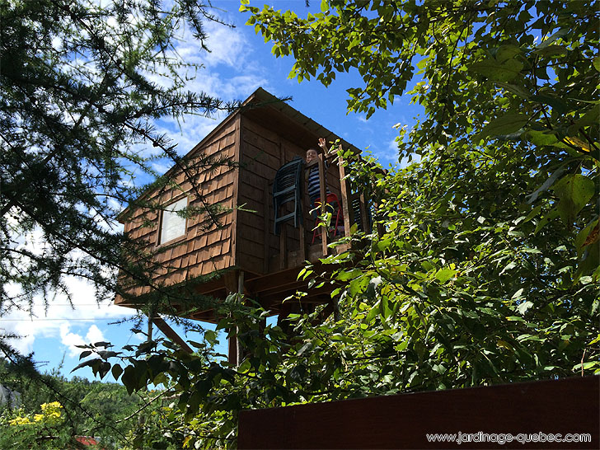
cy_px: 225
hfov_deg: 61.7
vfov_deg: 48.2
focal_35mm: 29
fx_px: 503
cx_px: 300
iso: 32
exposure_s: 1/1172
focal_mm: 4.15
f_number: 2.2
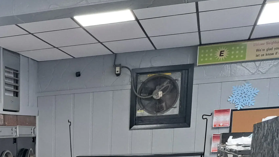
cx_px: -61
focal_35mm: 71
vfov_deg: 15.1
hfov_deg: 26.3
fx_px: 525
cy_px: 265
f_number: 1.8
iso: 400
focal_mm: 5.23
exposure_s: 1/60
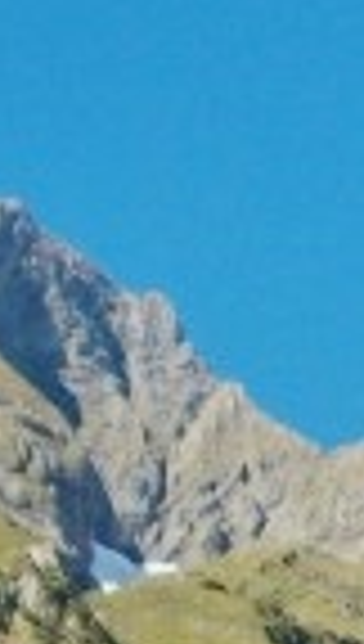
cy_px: 919
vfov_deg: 9.5
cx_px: 858
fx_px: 3789
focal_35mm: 222
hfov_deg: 5.3
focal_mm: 6.1
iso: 80
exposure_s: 1/400
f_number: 3.3
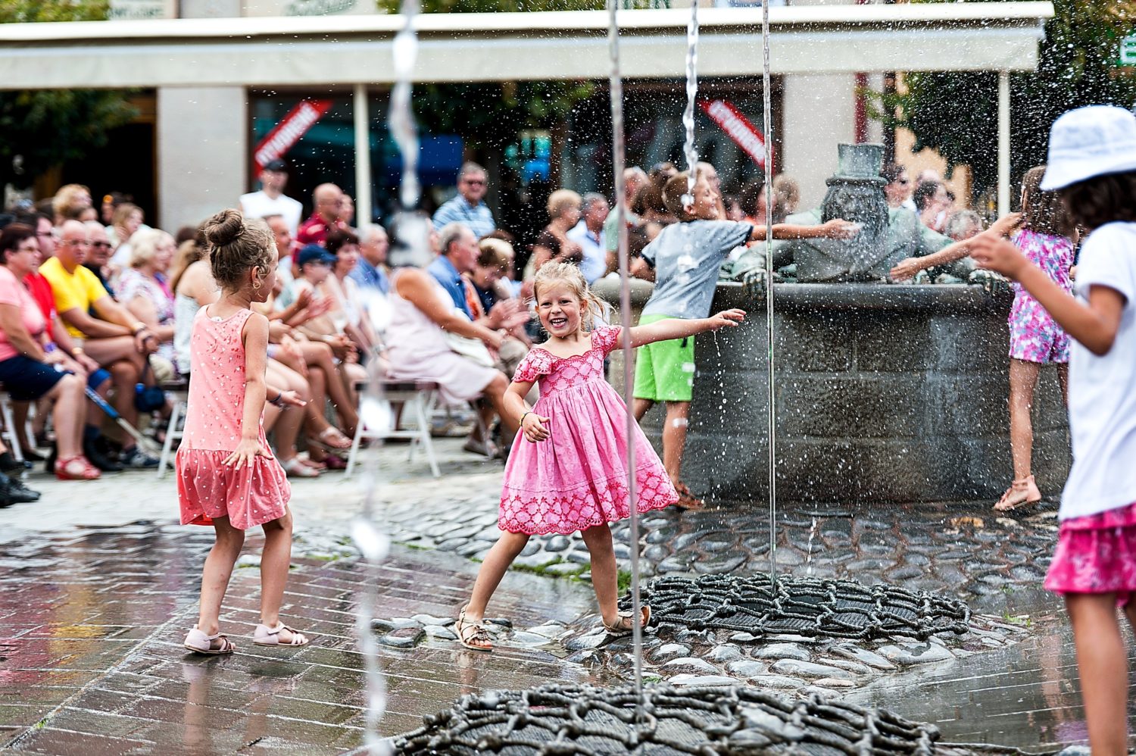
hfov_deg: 21.5
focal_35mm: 95
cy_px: 378
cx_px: 568
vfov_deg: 14.4
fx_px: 2996
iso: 200
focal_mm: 95
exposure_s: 1/400
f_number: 2.8
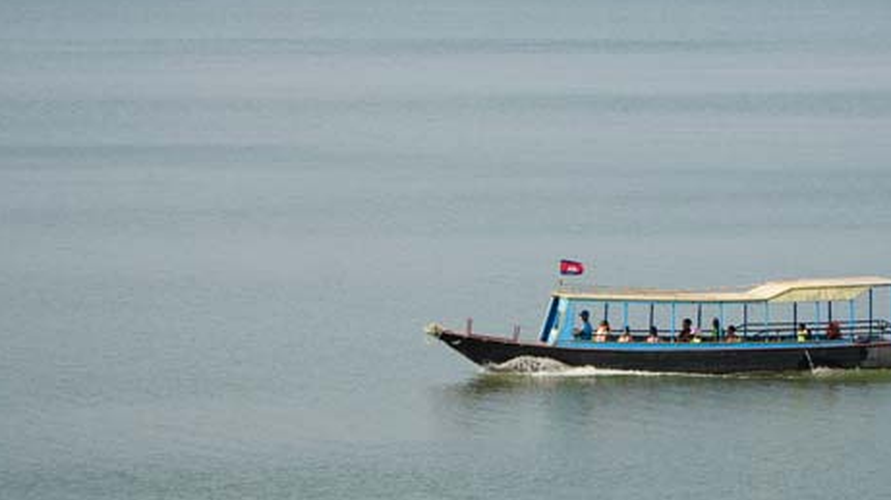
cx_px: 520
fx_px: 6089
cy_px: 131
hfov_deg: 8.4
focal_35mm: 258
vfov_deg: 4.7
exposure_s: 1/320
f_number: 7.1
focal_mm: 105
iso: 100
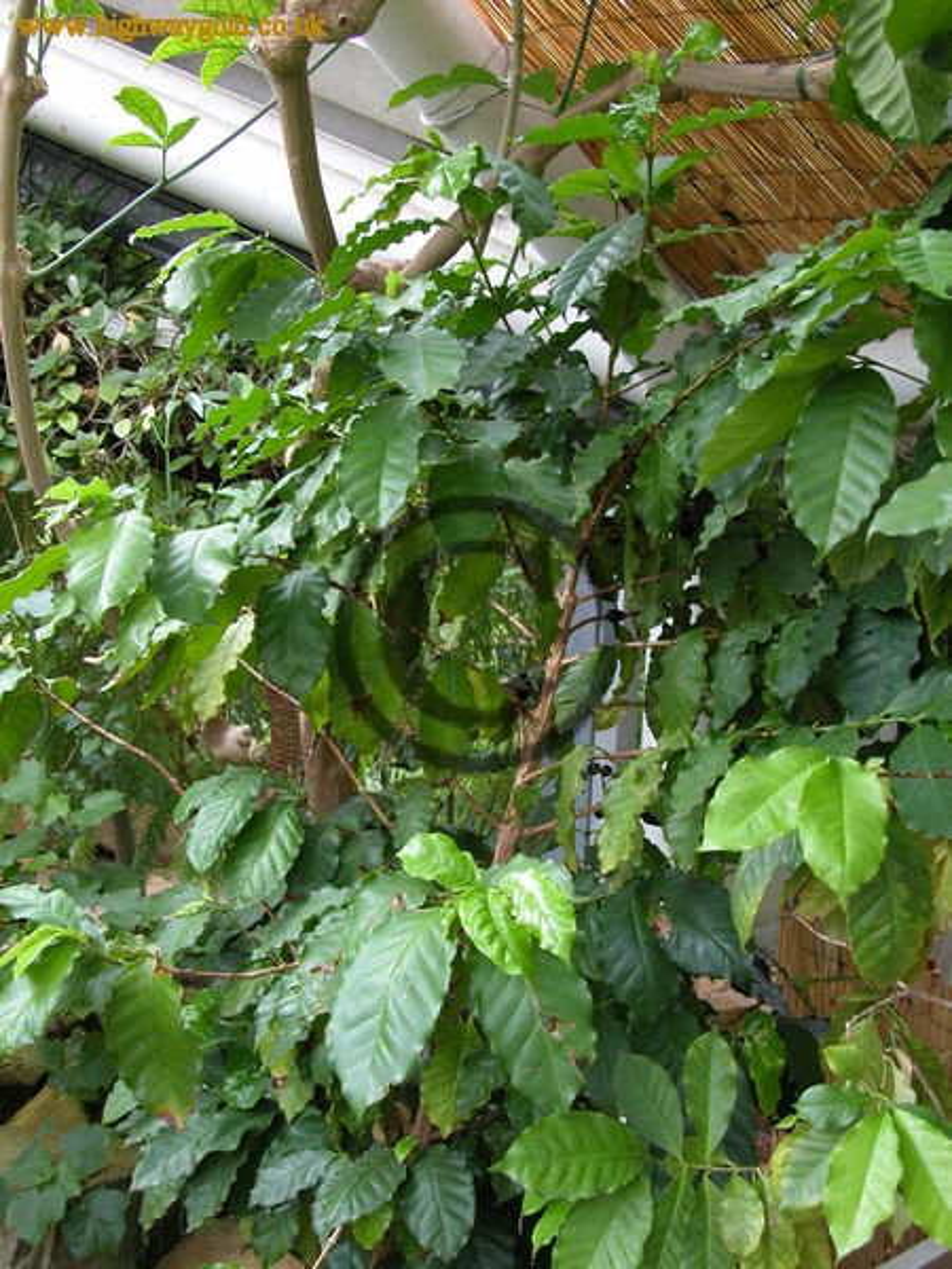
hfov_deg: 36.8
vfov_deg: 47.9
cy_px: 634
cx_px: 476
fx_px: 1430
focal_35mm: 39
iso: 100
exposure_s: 1/24.5
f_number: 2.9
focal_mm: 10
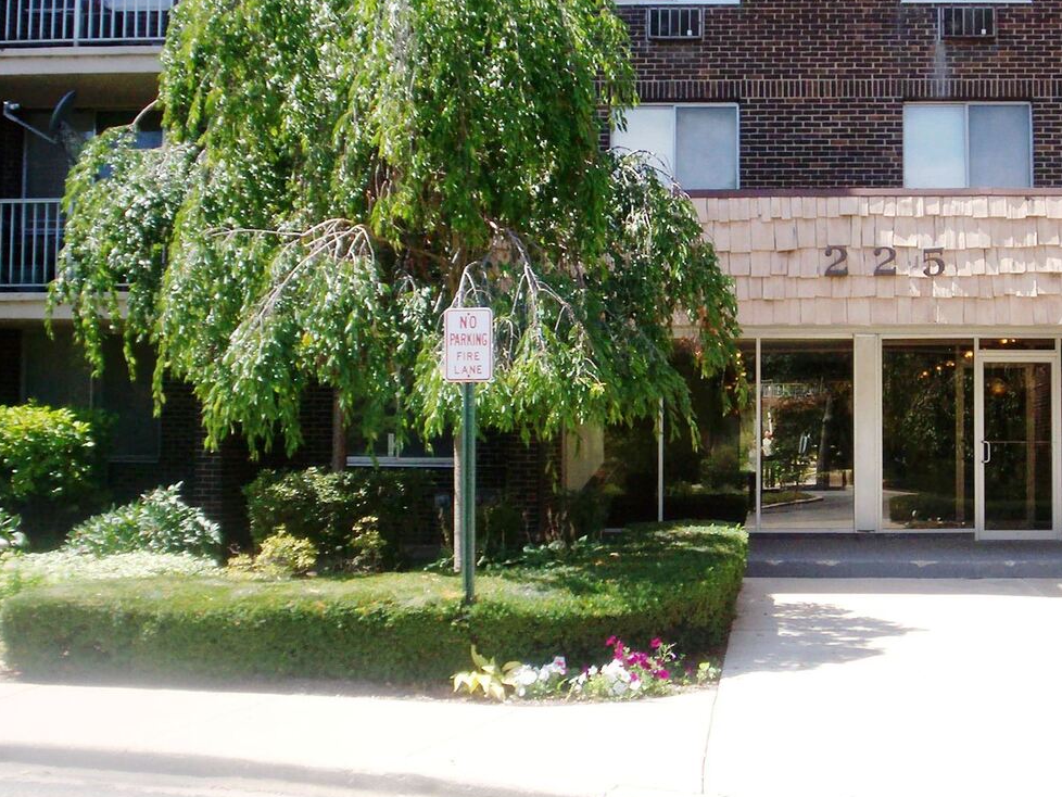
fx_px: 1626
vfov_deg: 27.5
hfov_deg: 35.6
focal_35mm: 53
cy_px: 370
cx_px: 744
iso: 100
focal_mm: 5.9
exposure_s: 1/275
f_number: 4.5
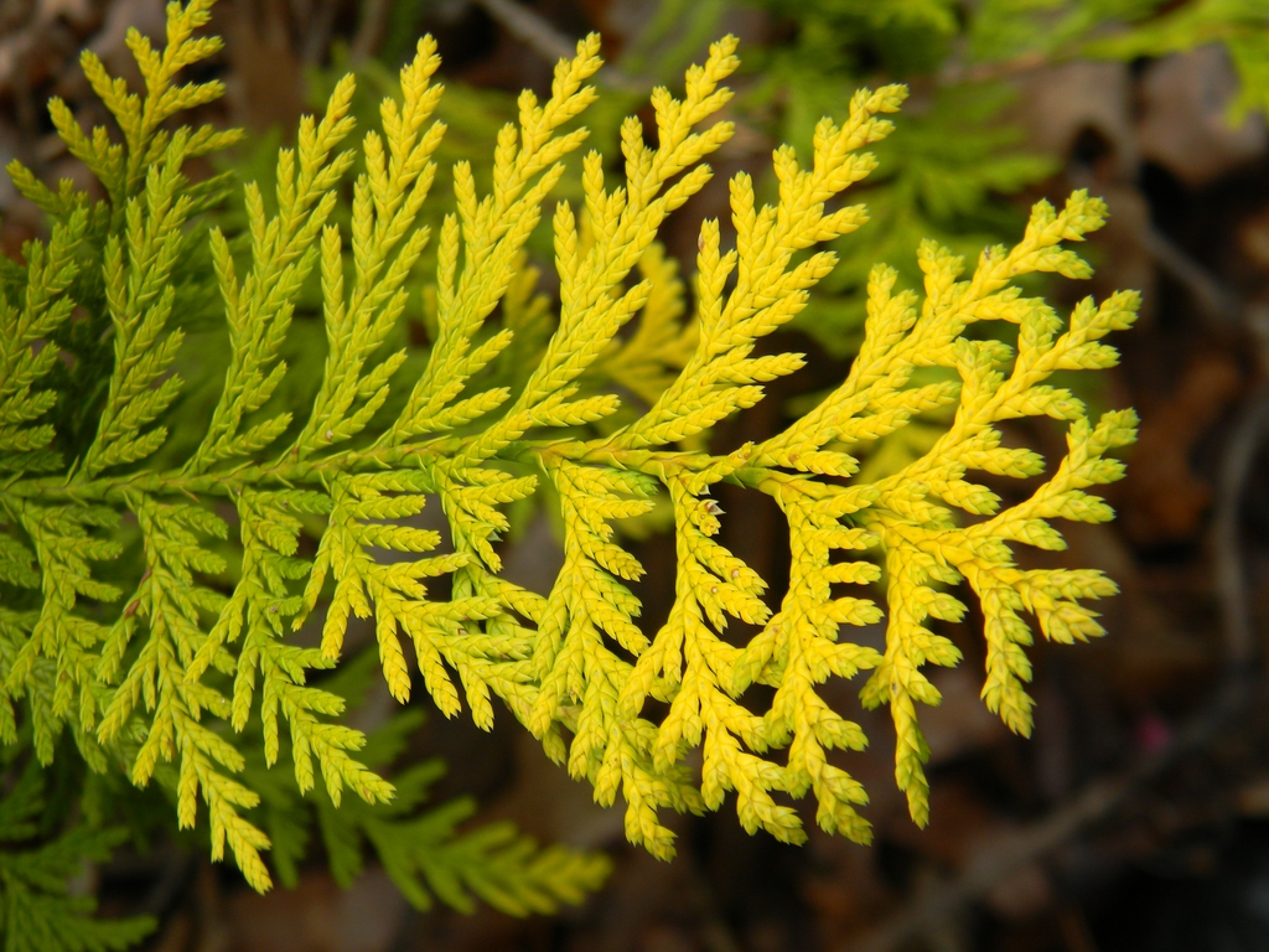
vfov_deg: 21.9
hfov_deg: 29.0
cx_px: 634
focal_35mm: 67
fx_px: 2456
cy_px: 476
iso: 80
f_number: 4.3
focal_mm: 12.2
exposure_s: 1/255
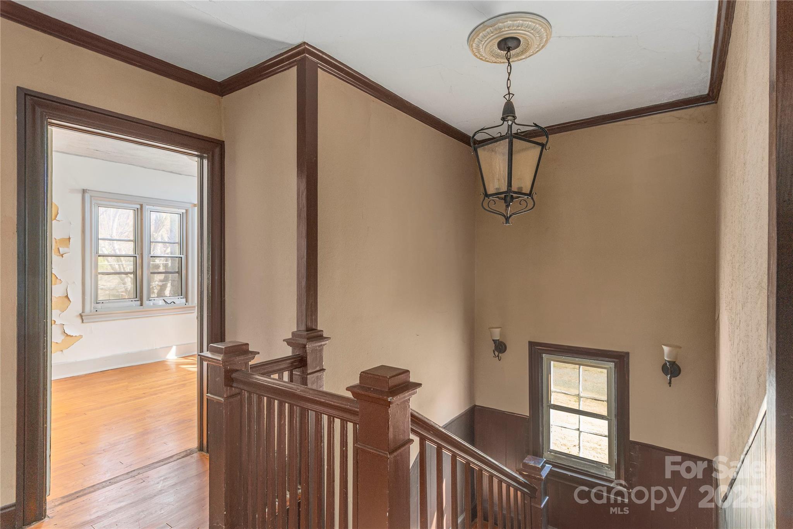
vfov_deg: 70.5
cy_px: 264
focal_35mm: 17
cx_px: 396
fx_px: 374
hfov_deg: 93.3
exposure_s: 1/100
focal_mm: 17
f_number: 7.1
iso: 320
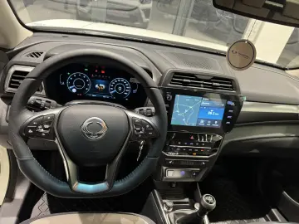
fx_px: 207
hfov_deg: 71.6
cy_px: 112
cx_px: 150
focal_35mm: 24
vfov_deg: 56.8
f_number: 1.78
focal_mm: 6.76
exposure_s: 1/60
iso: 400
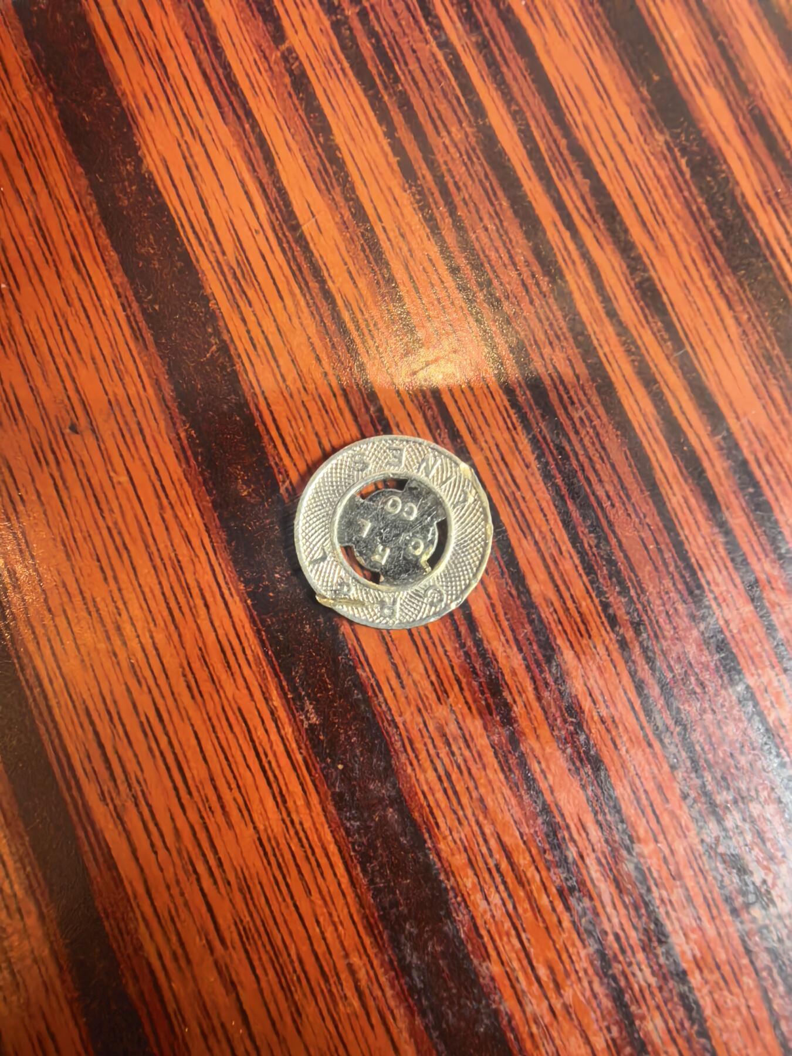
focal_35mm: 24
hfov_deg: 56.8
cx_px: 396
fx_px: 732
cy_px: 528
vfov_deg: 71.6
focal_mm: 1.95
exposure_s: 1/50
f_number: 2.2
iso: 1000
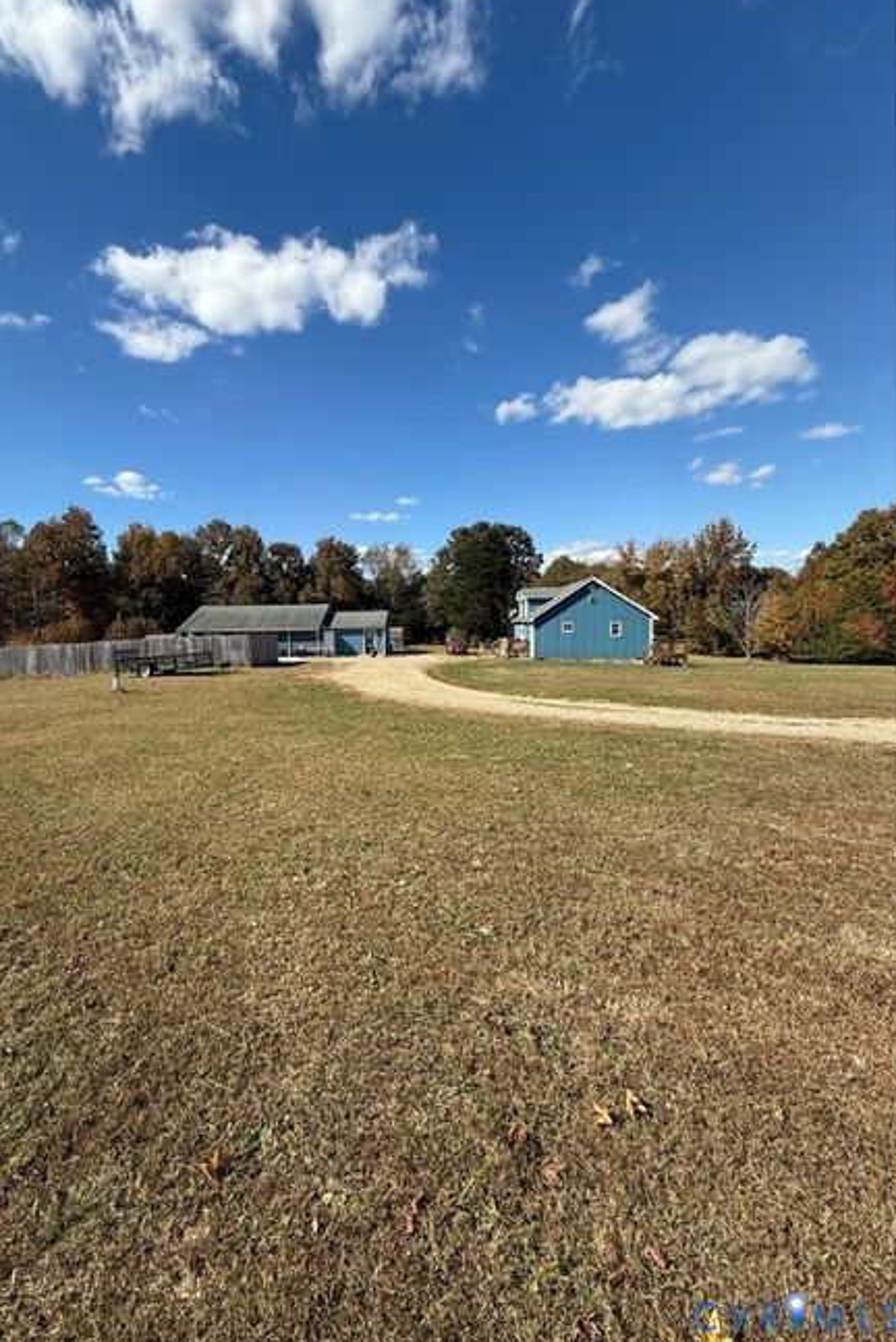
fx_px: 559
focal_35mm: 15
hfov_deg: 76.9
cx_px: 382
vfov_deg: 100.3
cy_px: 652
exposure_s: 1/1848
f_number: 2.2
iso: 50
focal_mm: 2.22
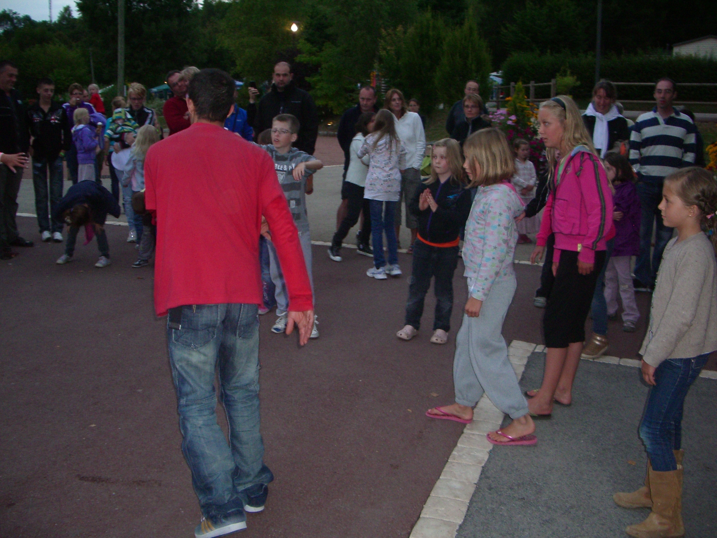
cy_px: 269
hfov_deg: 52.6
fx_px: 725
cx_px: 358
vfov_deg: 40.7
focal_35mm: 35
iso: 200
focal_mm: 5.8
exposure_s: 1/60
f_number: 2.6
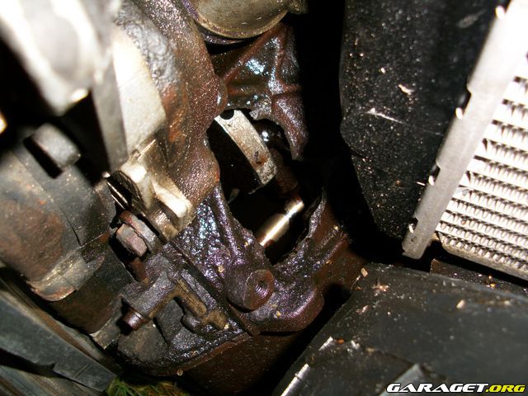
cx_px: 264
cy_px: 198
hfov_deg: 52.6
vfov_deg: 40.7
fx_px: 534
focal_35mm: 35
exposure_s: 1/30
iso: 80
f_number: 3.1
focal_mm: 6.3
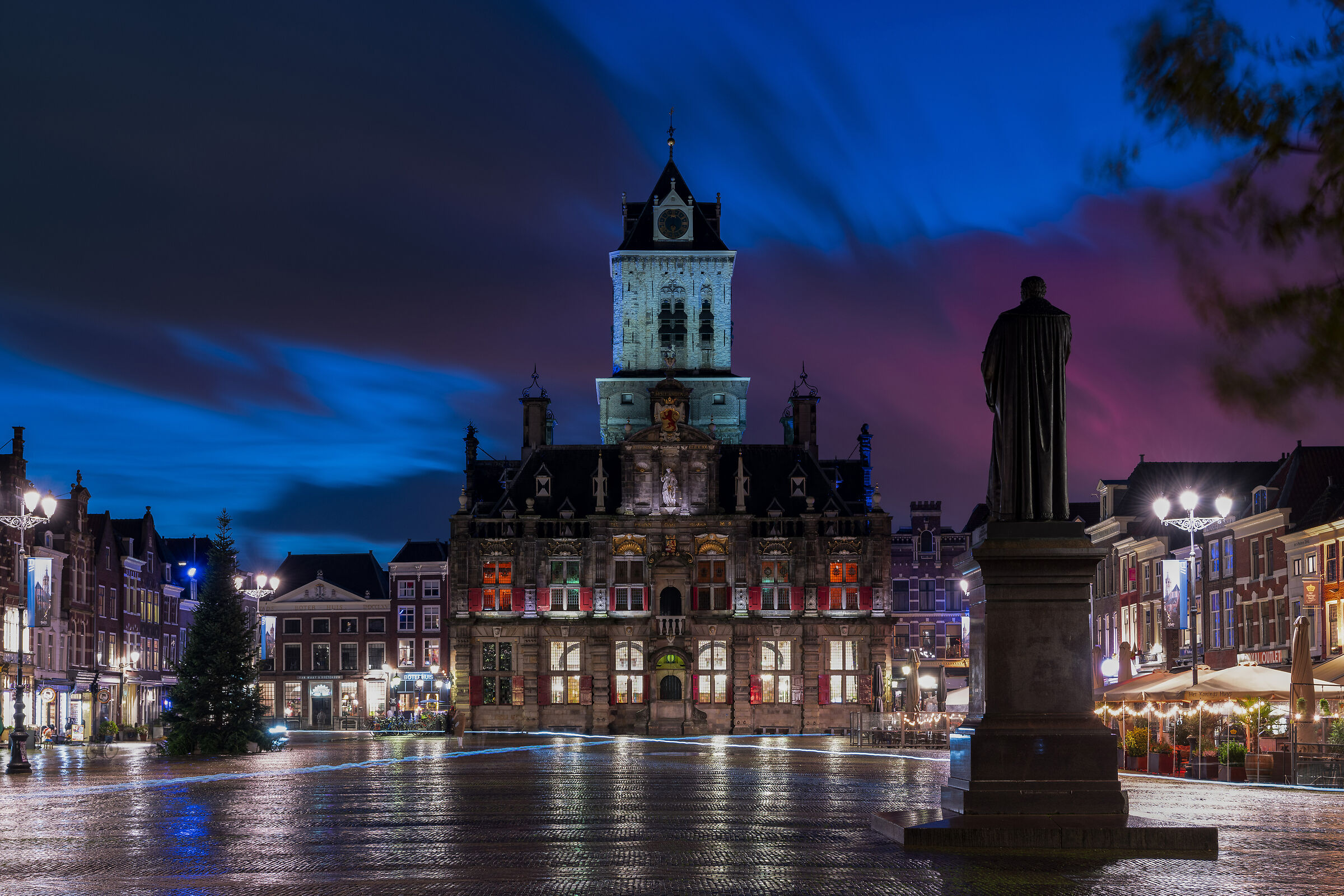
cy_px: 448
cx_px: 672
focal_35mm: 52
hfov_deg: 38.2
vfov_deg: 26.0
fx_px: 1941
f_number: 9
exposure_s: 30
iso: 100
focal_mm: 52
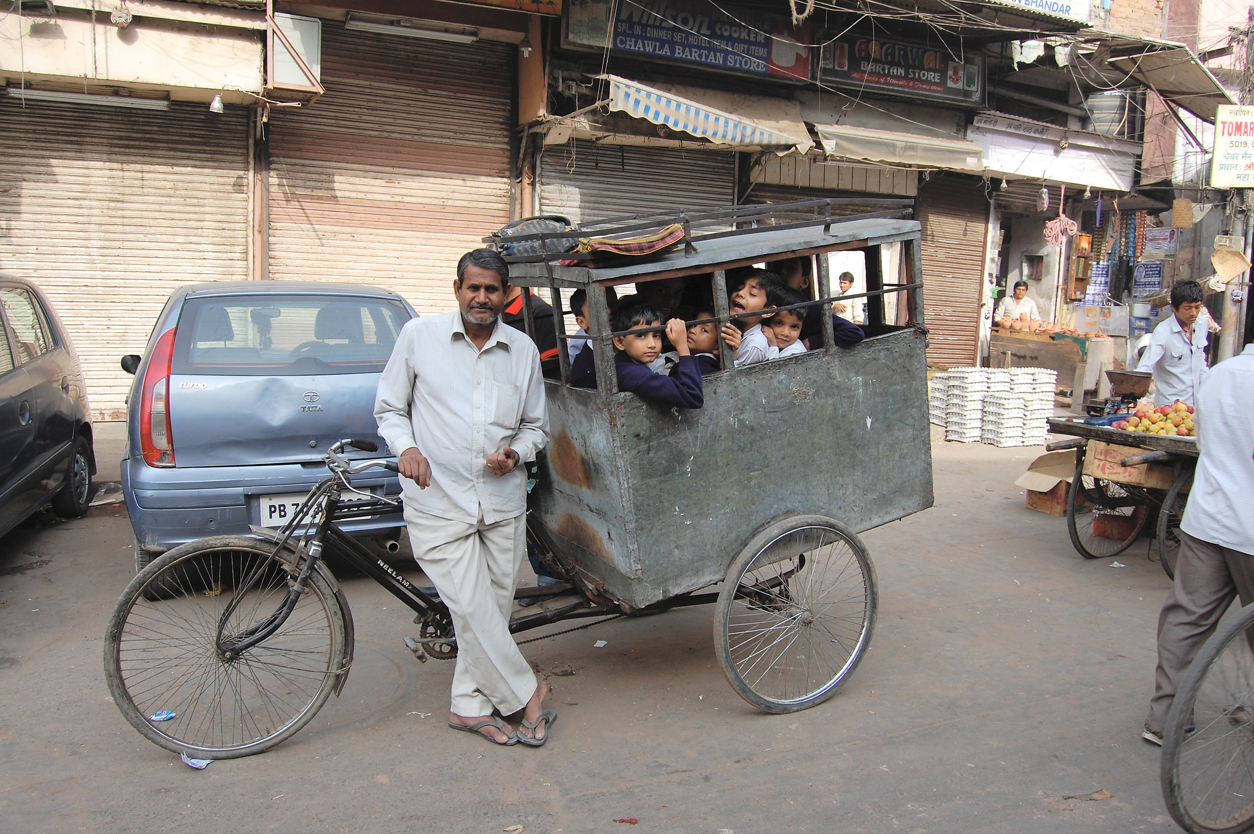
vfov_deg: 47.8
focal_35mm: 27
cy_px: 417
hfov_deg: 67.4
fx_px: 940
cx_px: 627
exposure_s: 1/160
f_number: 7.1
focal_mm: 18
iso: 200
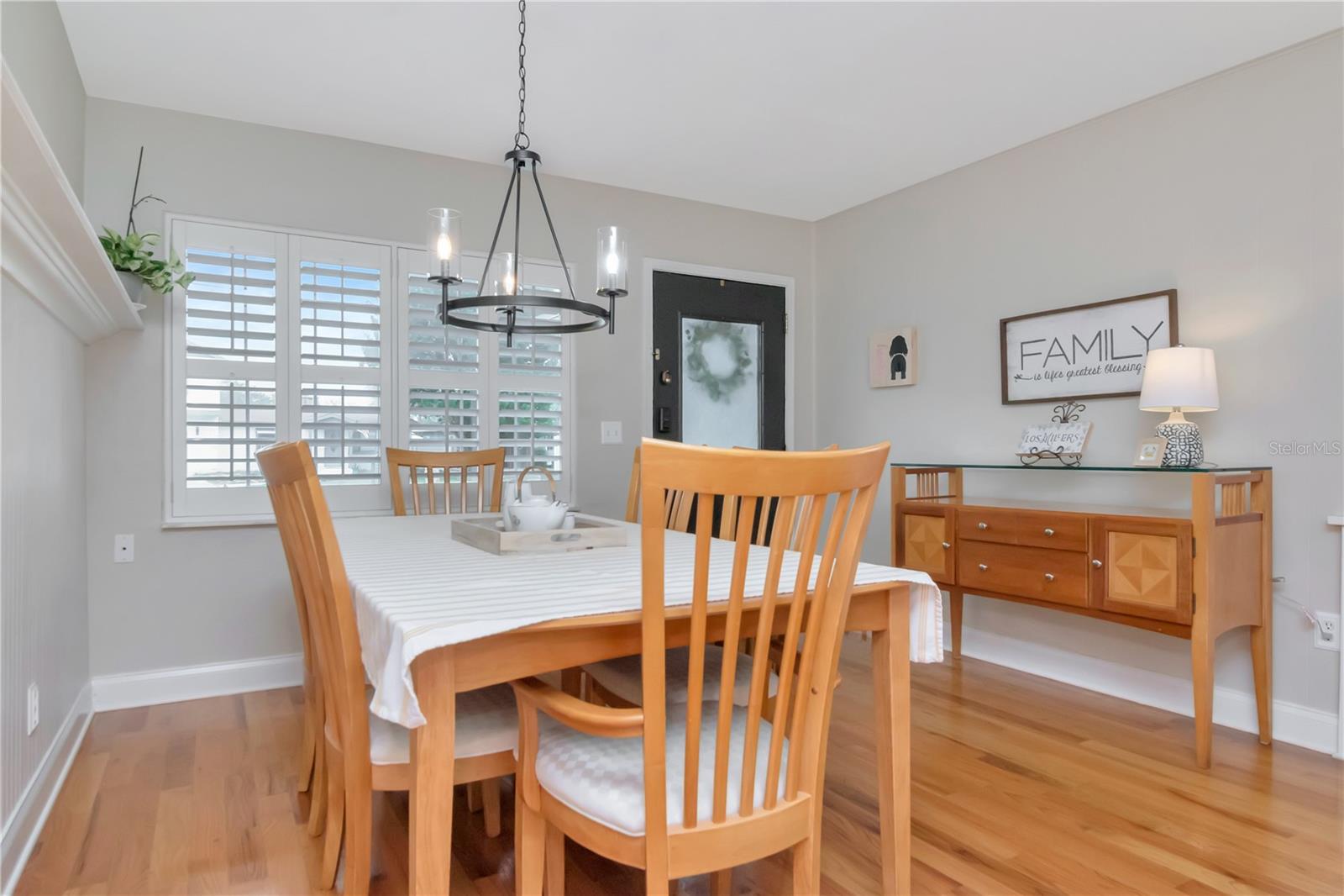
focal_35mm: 21
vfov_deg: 59.5
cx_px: 672
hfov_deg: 81.2
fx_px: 784
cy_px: 448
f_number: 10
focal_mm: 14
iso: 800
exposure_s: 1/200
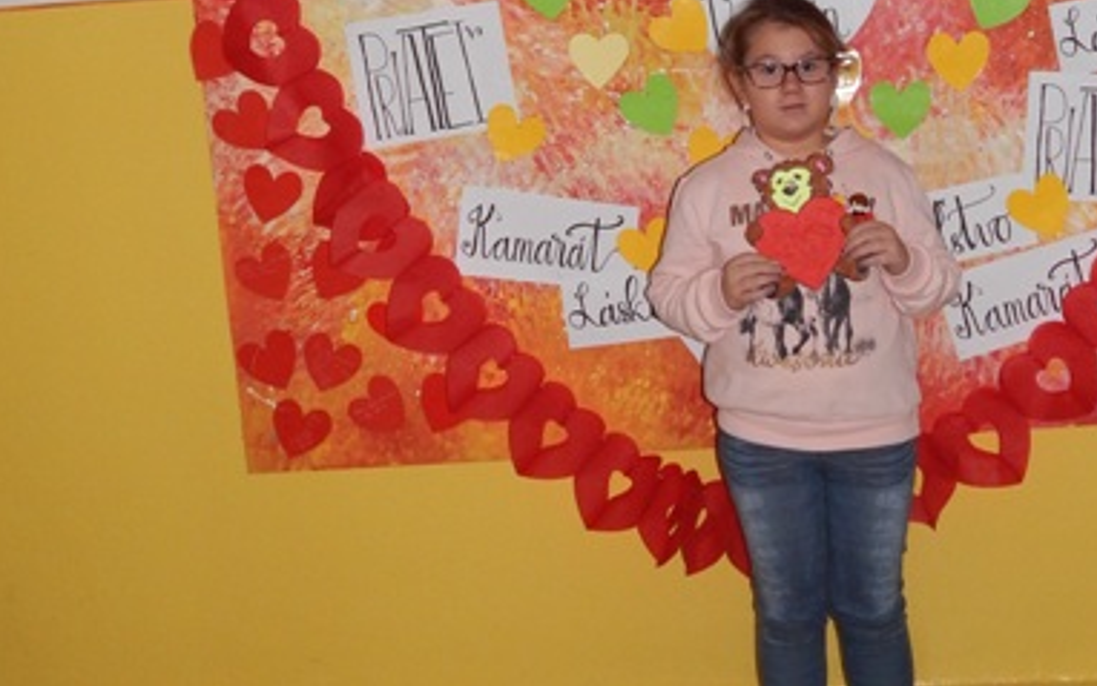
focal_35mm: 51
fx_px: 1525
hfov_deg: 39.2
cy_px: 92
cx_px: 706
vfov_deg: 24.7
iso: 200
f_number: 3
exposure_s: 1/30
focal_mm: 4
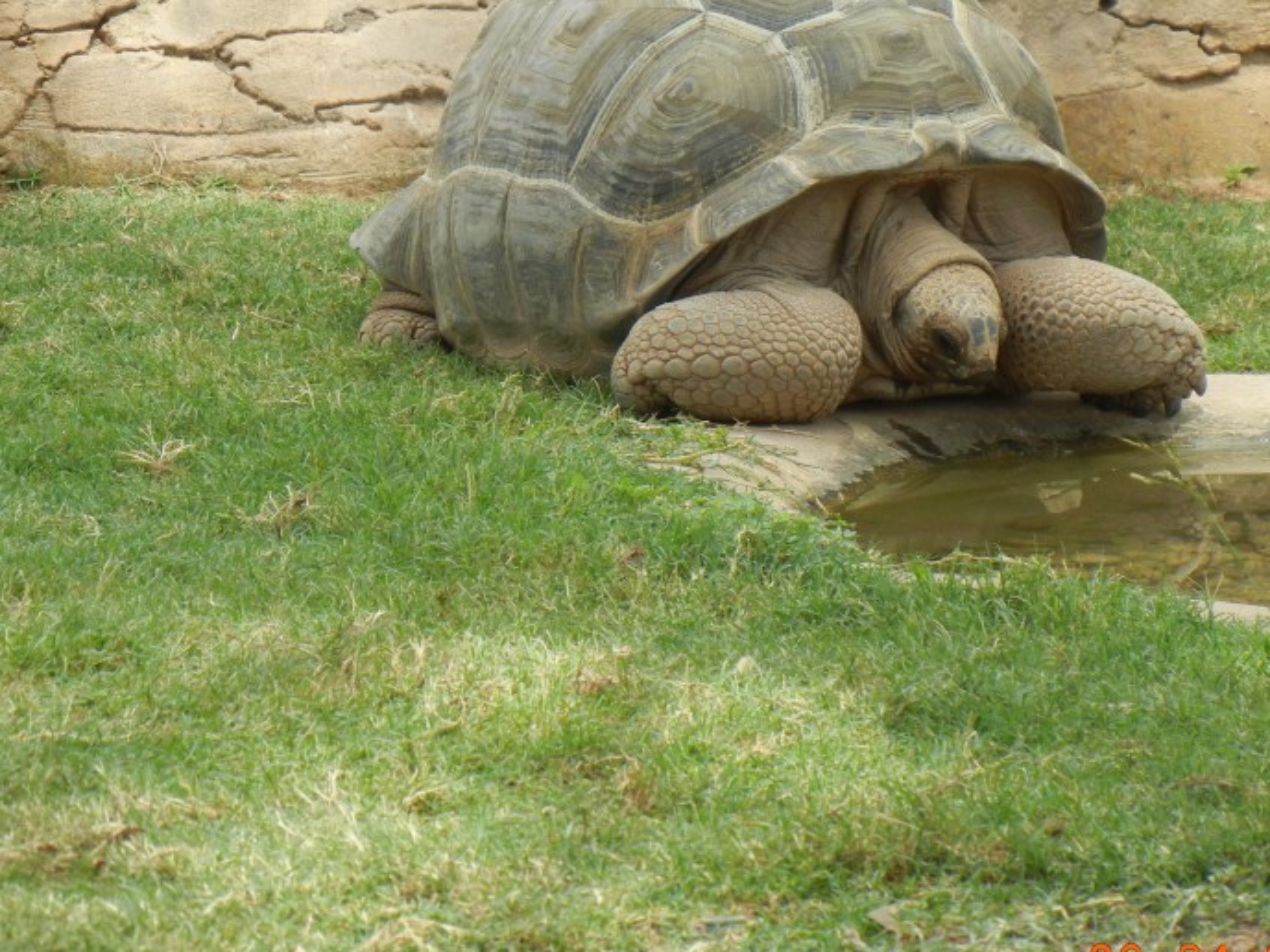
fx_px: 9502
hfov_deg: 7.6
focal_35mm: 259
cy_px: 406
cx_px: 724
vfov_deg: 5.7
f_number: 4.6
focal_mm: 31.4
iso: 160
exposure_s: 1/303
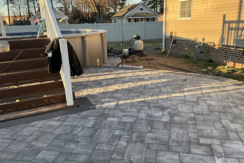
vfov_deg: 42.3
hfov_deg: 60.3
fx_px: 210
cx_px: 124
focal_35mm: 31
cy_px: 82
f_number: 1.8
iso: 25
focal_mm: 3
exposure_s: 1/259
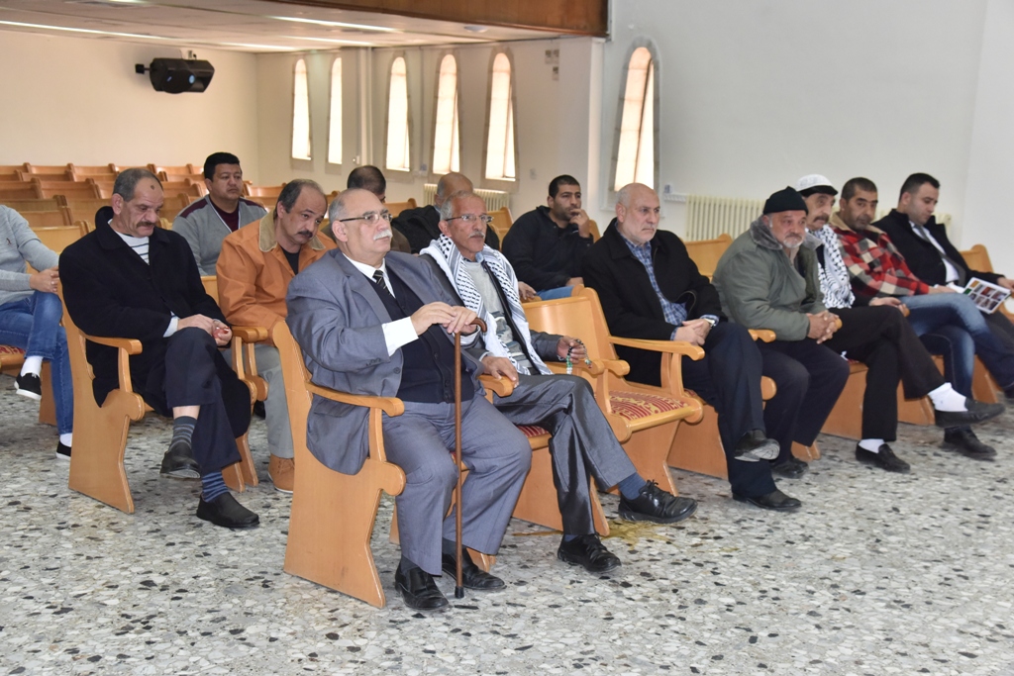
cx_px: 507
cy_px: 338
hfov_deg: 41.1
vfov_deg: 28.1
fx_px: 1352
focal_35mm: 48
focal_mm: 48
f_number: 6.3
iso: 2500
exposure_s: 1/250
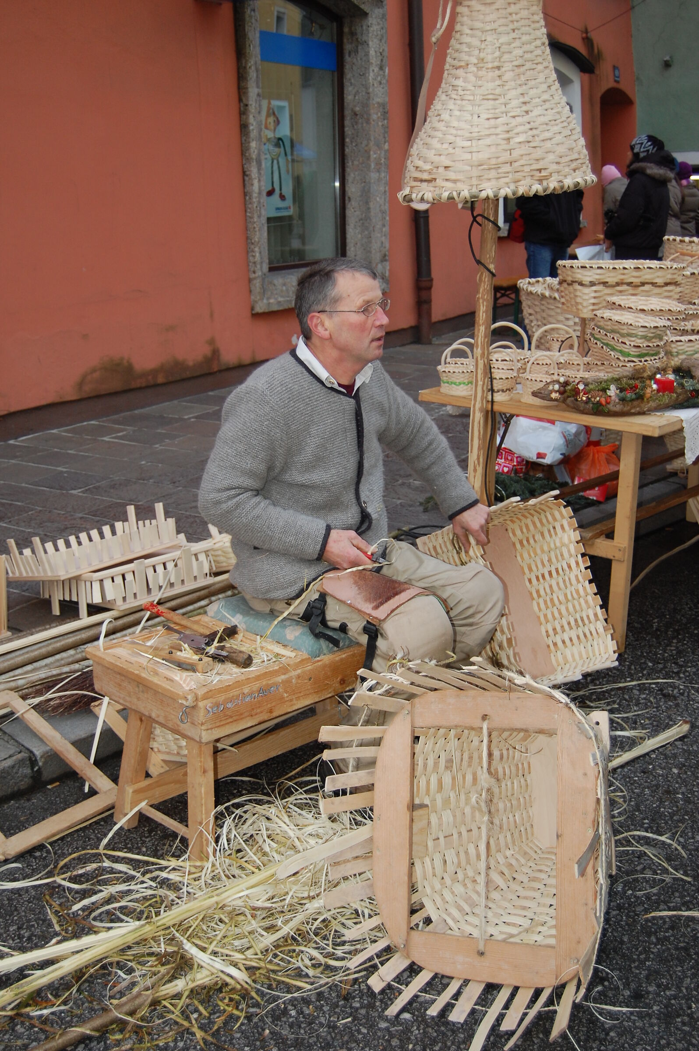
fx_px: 1225
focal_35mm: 42
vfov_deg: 46.4
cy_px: 526
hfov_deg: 31.8
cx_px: 350
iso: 400
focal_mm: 28
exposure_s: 1/60
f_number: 4.2
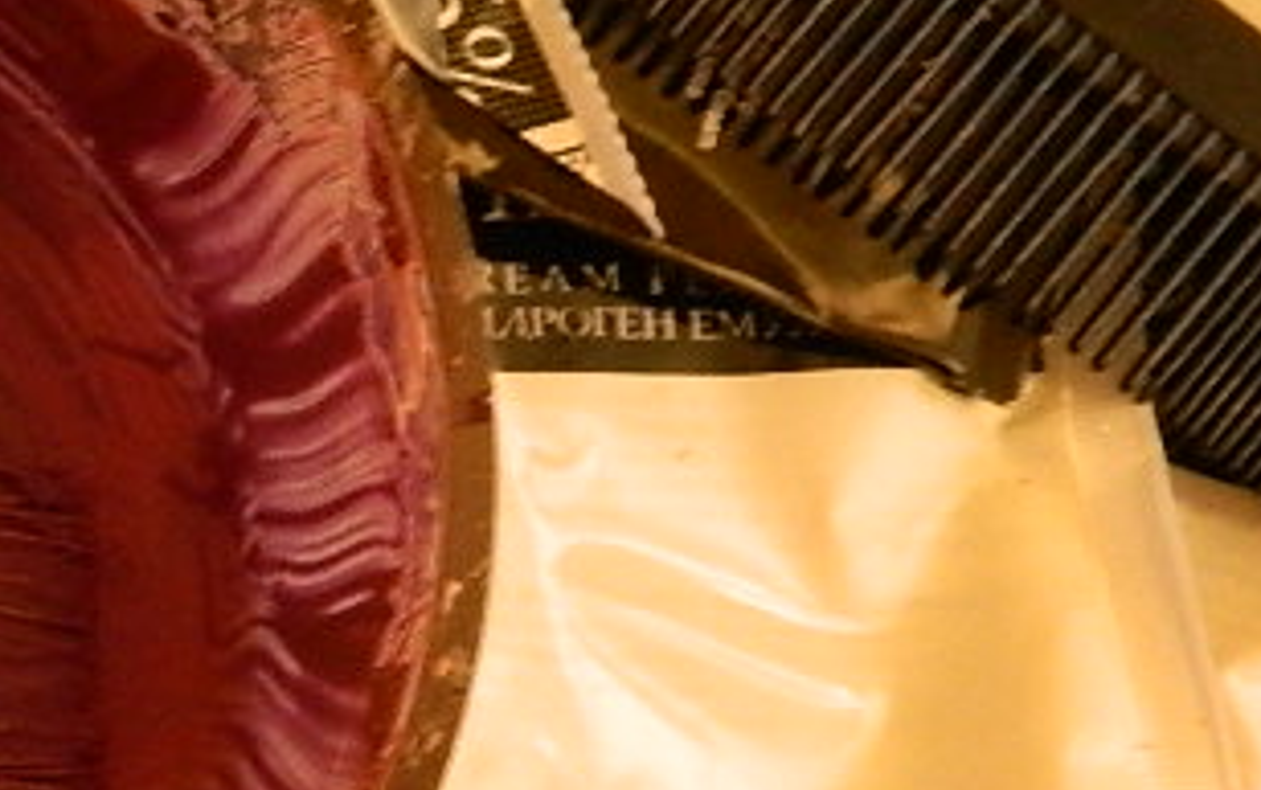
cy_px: 512
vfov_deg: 14.9
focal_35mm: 88
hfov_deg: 22.0
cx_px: -201
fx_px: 3026
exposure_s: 1/15
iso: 400
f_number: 3.1
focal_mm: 4.5
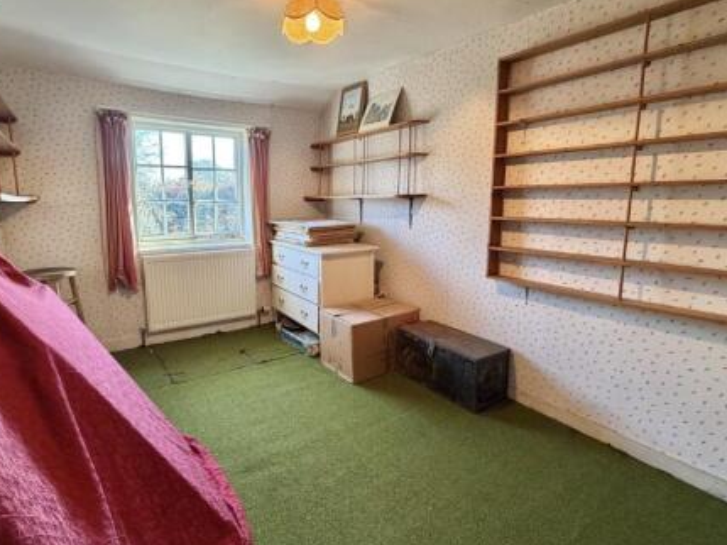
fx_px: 399
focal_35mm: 19
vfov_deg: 68.6
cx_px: 332
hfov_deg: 84.5
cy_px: 256
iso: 200
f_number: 2.2
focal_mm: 2.22
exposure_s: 1/50
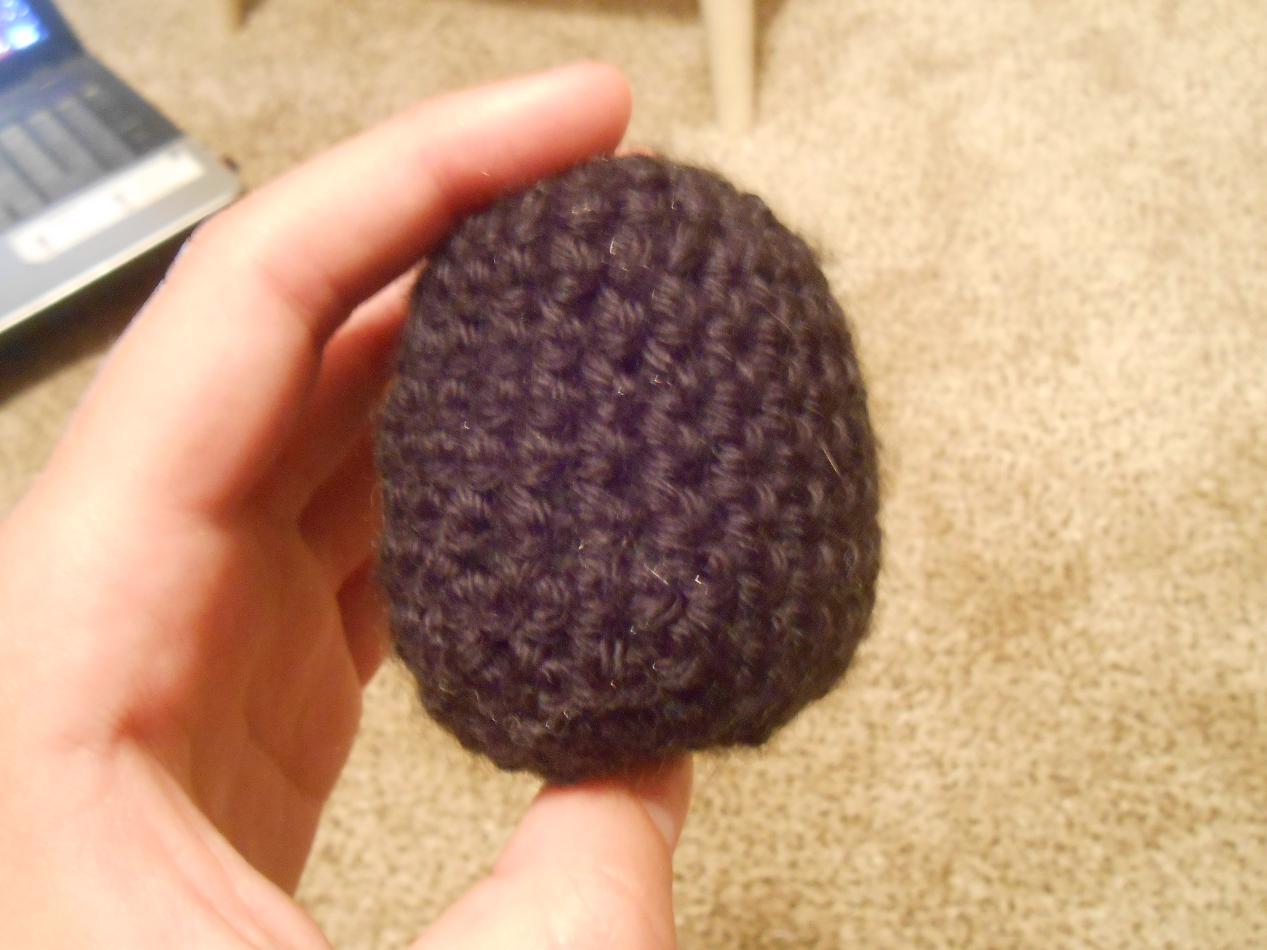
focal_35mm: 30
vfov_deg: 46.8
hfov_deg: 60.0
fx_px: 1098
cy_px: 475
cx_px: 634
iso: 800
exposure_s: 1/3
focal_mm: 5.3
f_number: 3.8
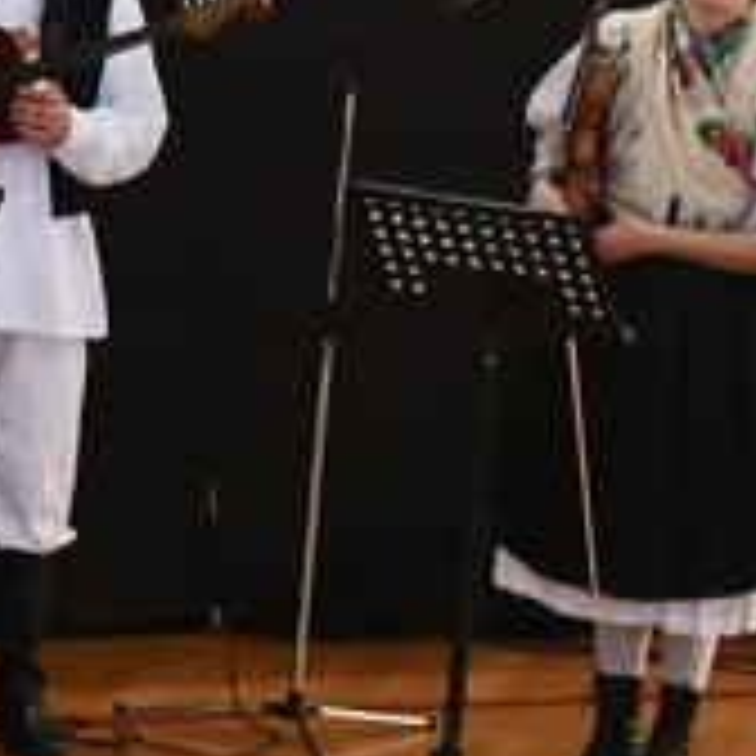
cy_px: 263
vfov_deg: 3.4
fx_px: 12577
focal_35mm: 509
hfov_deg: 3.4
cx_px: -752
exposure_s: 1/125
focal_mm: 42
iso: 1400
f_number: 4.5
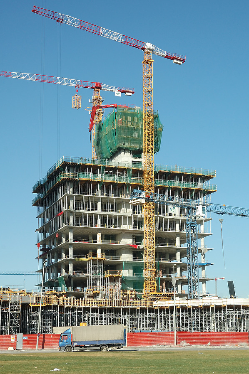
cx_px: 124
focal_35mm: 52
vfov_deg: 37.9
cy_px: 187
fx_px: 546
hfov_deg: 25.7
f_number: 9
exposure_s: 1/320
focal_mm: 35
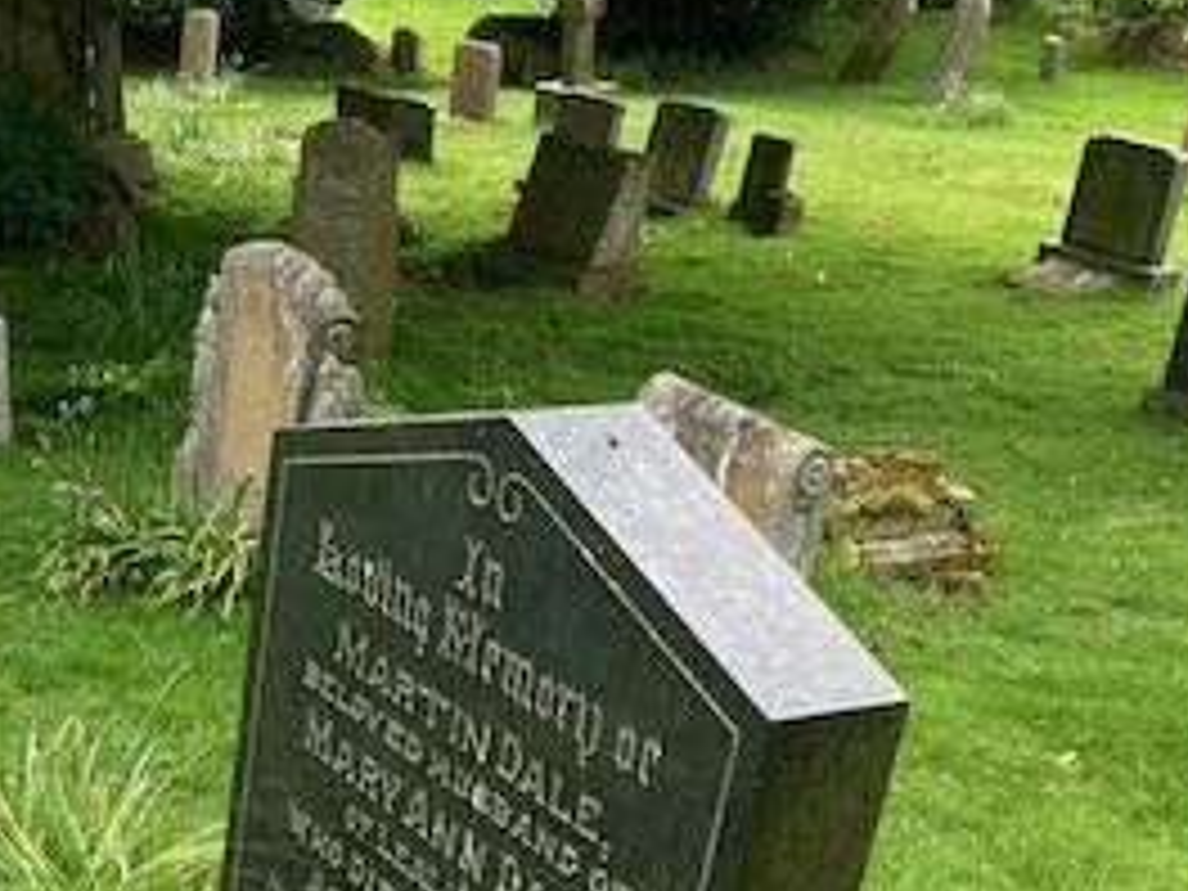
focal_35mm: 68
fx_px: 2334
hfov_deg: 26.8
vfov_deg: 20.5
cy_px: 1008
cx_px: -40
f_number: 1.8
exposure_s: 1/403
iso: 20
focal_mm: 3.99
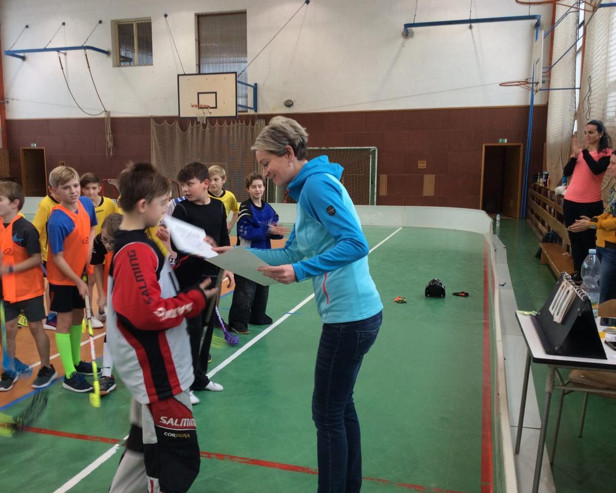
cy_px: 247
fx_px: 620
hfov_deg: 52.8
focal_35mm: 34
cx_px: 282
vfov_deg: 43.4
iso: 40
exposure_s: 1/24
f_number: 2.4
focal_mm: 3.3
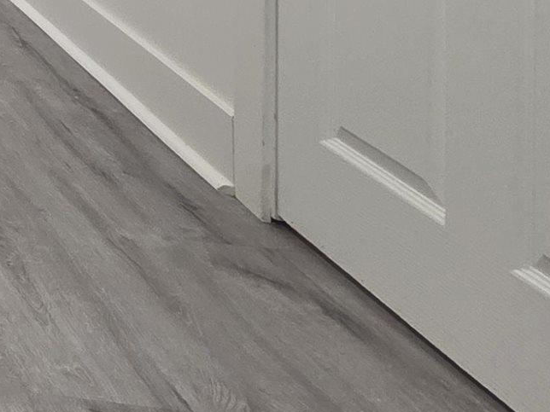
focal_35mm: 62
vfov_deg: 19.3
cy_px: -273
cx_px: -610
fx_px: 985
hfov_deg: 17.9
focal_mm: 2.2
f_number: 1.9
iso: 200
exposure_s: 1/60
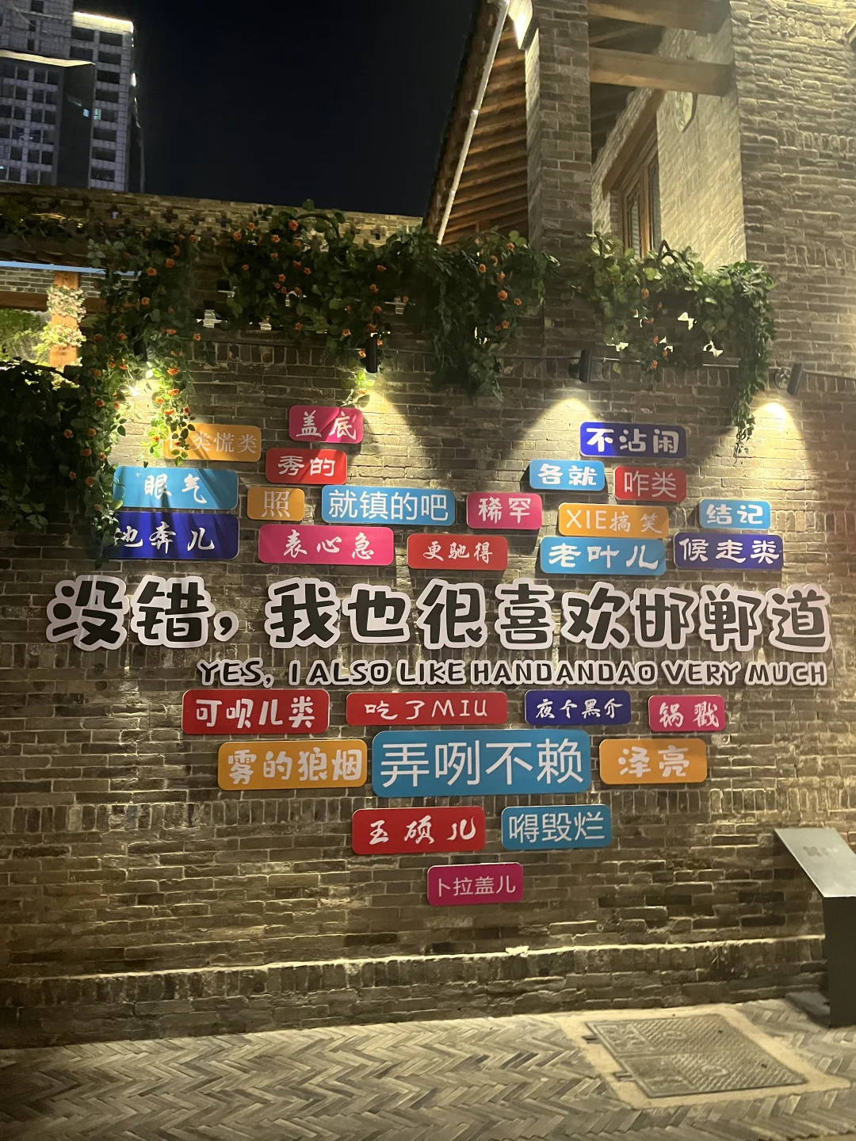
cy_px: 570
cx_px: 428
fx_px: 857
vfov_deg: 67.3
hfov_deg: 53.1
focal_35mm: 26
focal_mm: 5.1
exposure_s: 1/33
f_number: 1.6
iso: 500
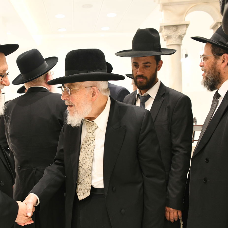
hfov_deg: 45.4
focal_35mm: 36
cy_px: 115
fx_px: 268
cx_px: 78
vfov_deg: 46.0
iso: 2500
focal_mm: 28
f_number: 5.6
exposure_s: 1/160
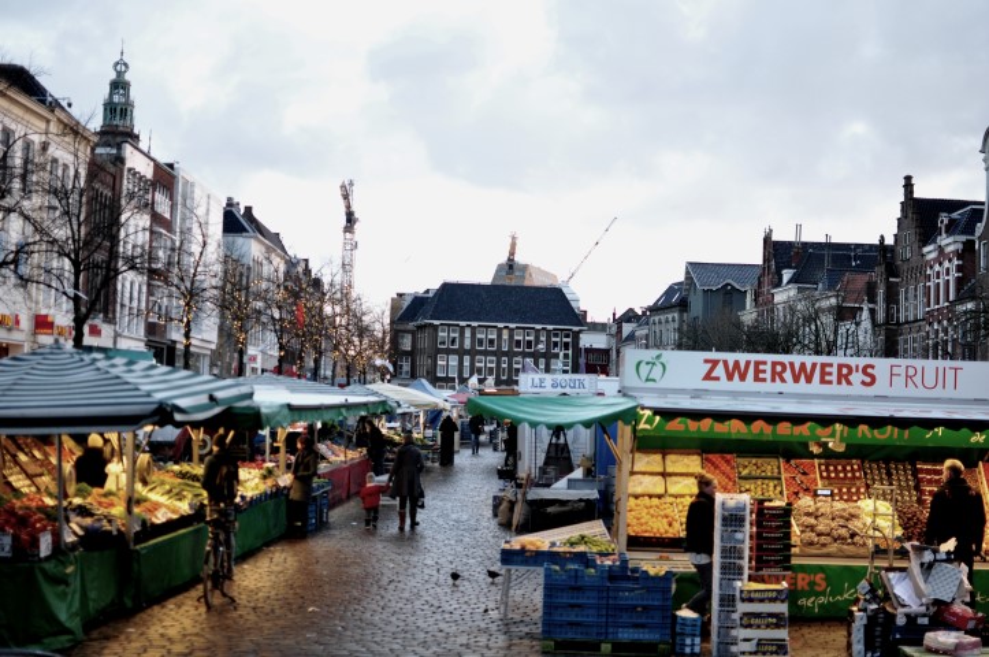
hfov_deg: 37.9
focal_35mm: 52
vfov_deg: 25.7
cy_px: 328
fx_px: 1440
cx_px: 494
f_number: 2.2
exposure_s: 1/250
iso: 400
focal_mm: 35
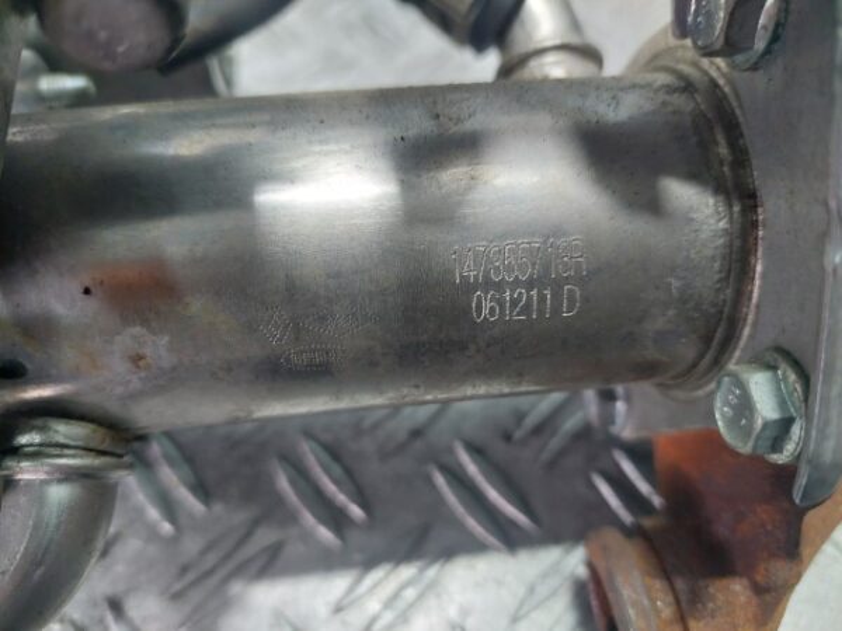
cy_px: 316
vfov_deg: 54.9
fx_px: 608
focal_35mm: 25
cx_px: 421
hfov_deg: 69.4
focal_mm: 5.23
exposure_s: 1/50
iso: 160
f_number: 1.8
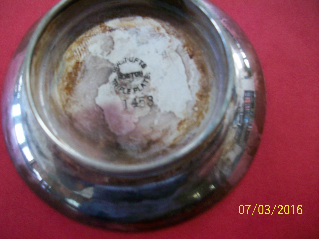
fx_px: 313
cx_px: 160
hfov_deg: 54.0
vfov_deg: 41.8
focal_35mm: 34
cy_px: 120
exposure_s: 1/9.21
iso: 160
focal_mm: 5.7
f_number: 2.8
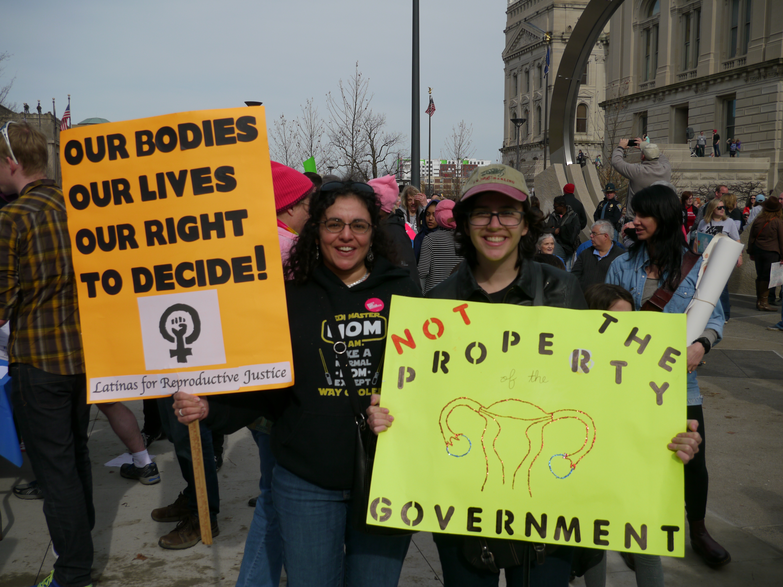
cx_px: 392
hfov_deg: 51.4
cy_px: 294
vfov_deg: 39.7
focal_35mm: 36
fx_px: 814
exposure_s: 1/1000
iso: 100
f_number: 5.6
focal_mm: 18
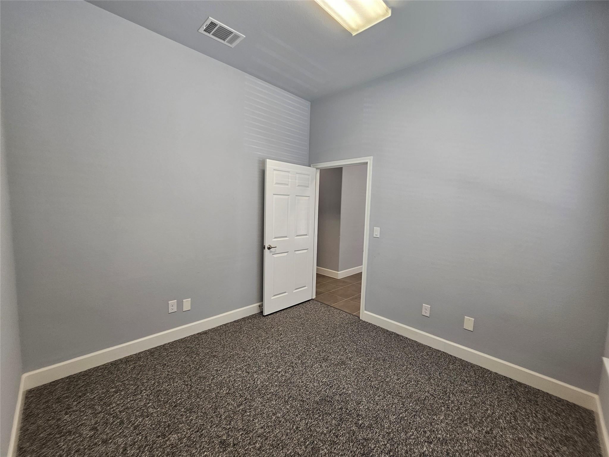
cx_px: 304
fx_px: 229
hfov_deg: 106.2
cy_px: 228
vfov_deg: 89.9
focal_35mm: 13
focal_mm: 2.2
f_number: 2.2
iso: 64
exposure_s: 1/58.1
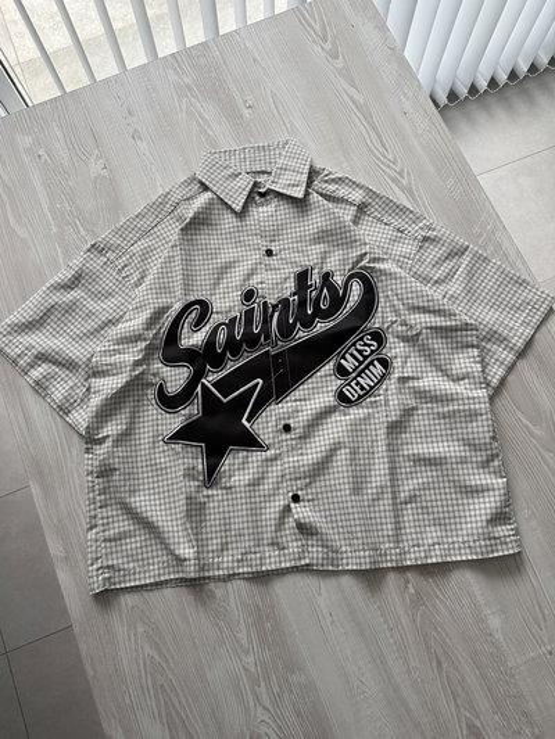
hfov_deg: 56.8
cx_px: 278
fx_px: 513
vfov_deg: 71.6
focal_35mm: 24
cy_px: 370
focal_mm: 6.76
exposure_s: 1/121
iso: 200
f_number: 1.78
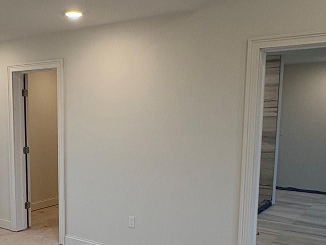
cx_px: 96
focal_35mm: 44
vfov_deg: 32.5
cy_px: 168
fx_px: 414
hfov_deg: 42.1
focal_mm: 2.22
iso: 100
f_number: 2.2
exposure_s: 1/120
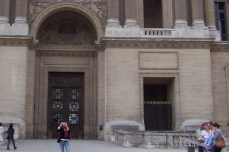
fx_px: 464
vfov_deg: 18.1
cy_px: -5
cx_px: 76
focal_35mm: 73
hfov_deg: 27.5
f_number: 2.7
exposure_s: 1/746
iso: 80
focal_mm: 5.6
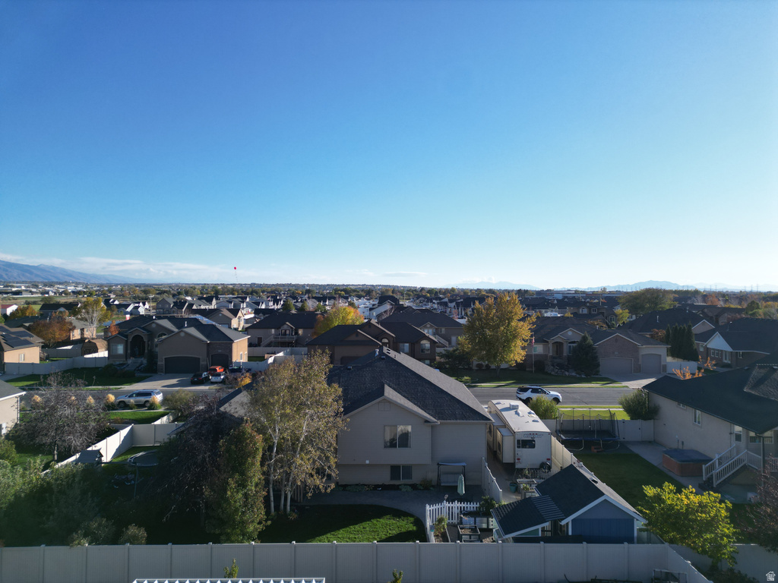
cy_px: 292
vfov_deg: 56.8
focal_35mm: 24
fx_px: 539
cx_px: 389
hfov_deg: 71.6
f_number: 1.7
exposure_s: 1/2500
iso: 120
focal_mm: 6.72
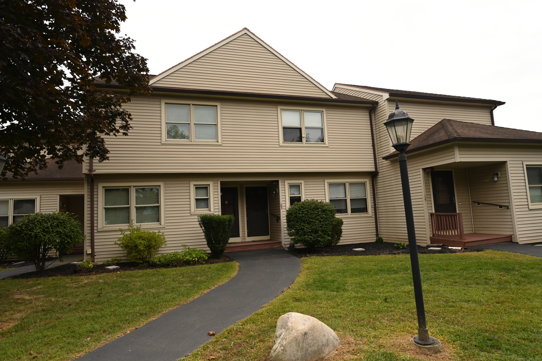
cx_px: 271
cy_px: 180
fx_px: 323
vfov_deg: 58.3
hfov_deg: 79.9
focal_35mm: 22
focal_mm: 21.5
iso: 1250
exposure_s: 1/5000
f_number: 5
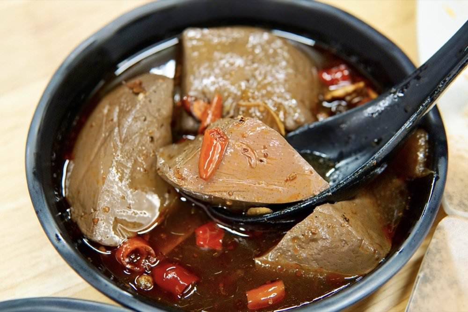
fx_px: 585
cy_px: 156
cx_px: 234
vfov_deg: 29.9
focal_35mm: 45
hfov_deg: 43.6
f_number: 3.5
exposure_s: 1/60
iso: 1600
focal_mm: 30
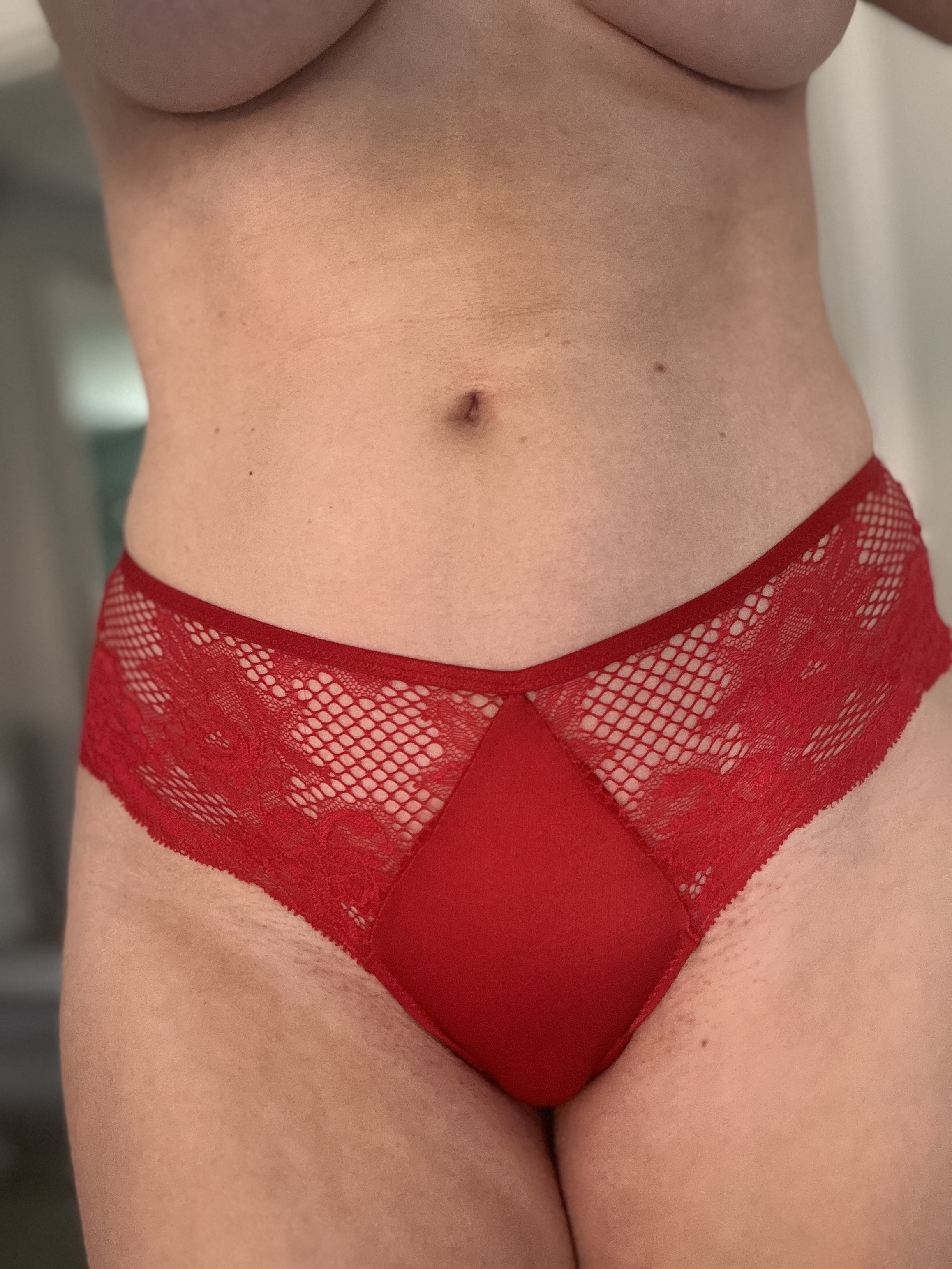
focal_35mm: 30
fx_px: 1100
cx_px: 476
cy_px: 634
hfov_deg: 46.8
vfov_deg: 60.0
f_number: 1.9
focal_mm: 2.69
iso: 320
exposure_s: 1/49
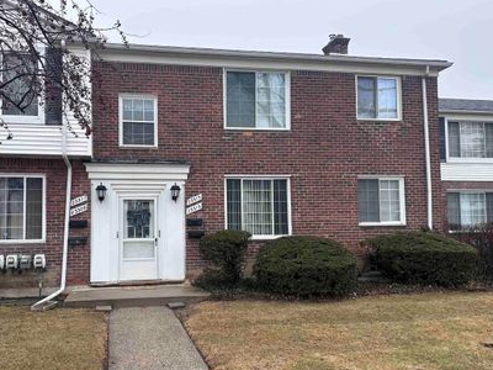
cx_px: 192
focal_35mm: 30
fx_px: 427
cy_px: 195
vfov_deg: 46.8
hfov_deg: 59.4
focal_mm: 6.86
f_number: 1.78
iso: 64
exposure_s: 1/188
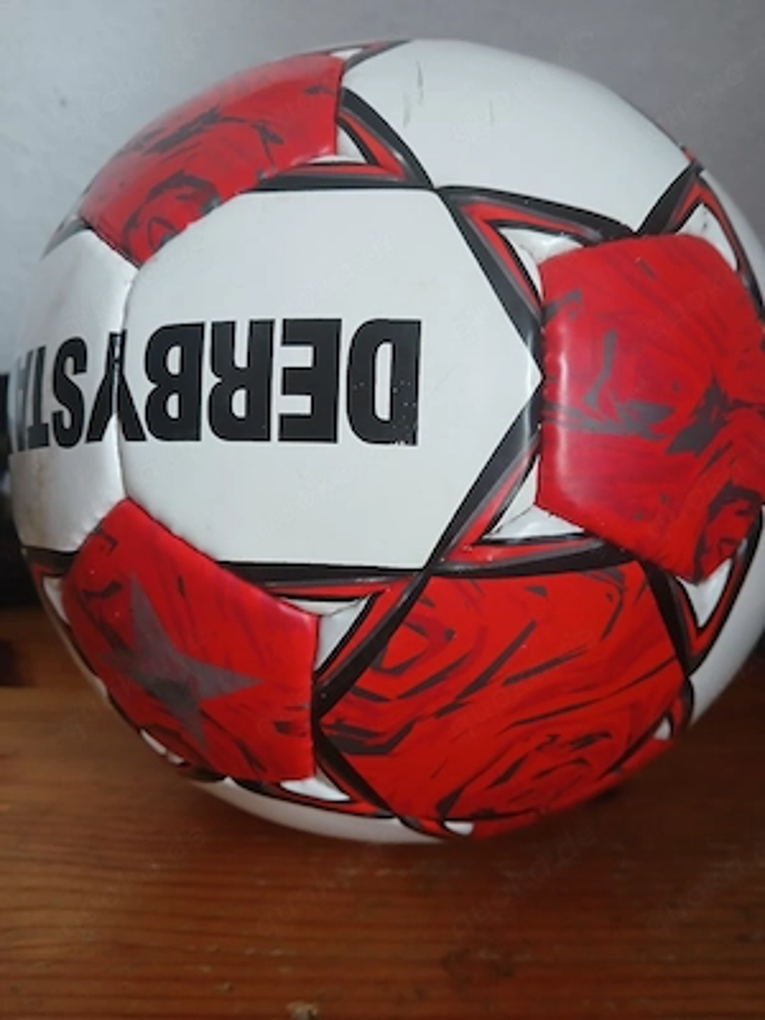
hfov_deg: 53.1
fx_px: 766
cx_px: 382
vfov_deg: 67.3
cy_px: 510
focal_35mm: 26
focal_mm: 3.98
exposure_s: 1/25.1
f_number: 1.8
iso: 250
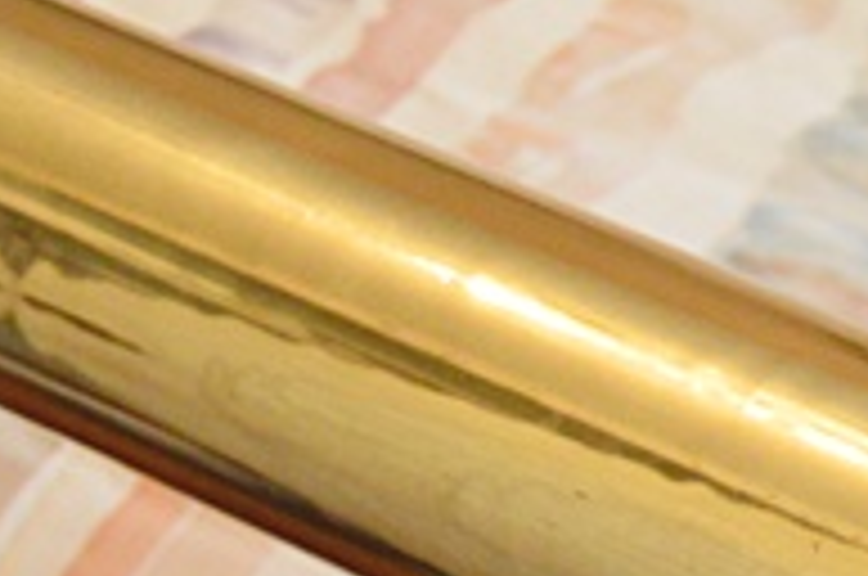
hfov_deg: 11.9
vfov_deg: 7.8
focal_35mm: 171
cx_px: 935
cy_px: 898
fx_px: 4116
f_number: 3.5
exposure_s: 1/60
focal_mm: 22
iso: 1600
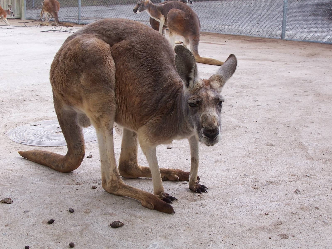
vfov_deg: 29.1
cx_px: 166
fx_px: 480
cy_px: 124
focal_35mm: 50
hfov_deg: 38.2
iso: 80
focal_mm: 8.6
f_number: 3.4
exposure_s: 1/60
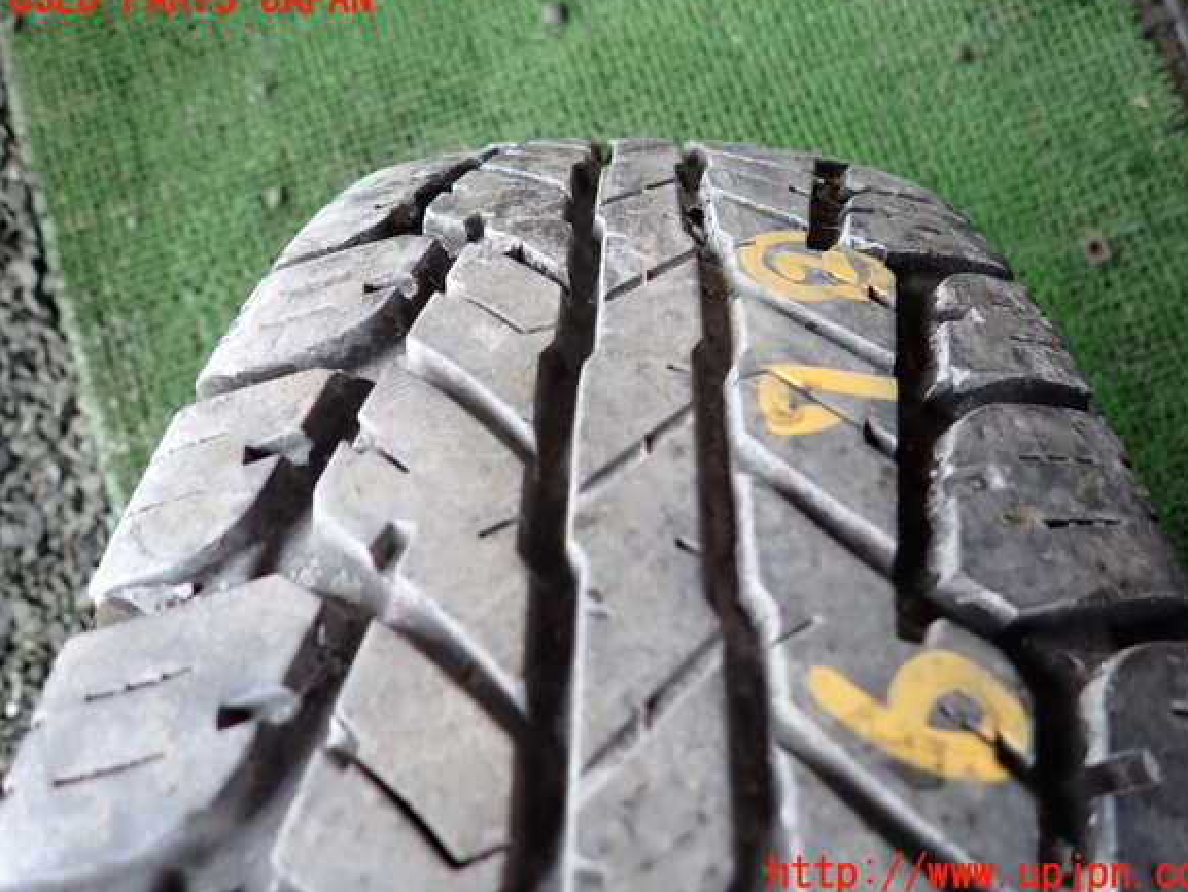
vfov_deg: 53.1
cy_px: 437
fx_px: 892
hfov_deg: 67.3
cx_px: 616
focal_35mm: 26
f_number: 2
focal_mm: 4.5
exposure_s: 1/125
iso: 160
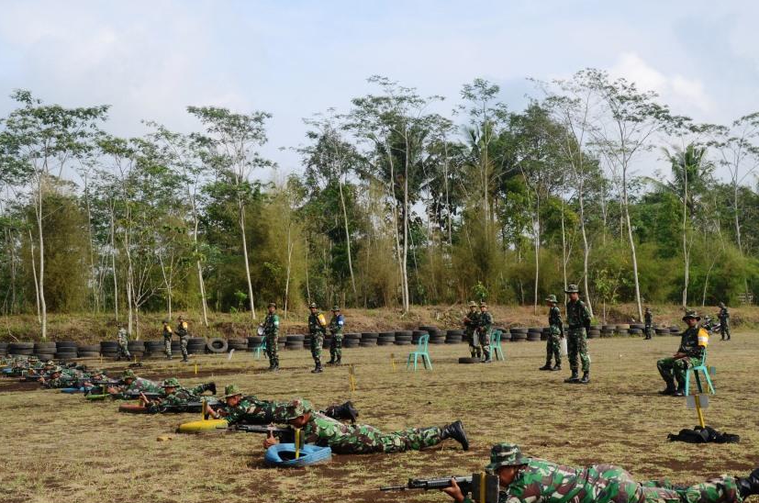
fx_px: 1094
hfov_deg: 38.3
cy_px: 266
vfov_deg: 25.9
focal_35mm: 52
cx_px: 378
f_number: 10
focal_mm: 28
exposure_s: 1/200
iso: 200
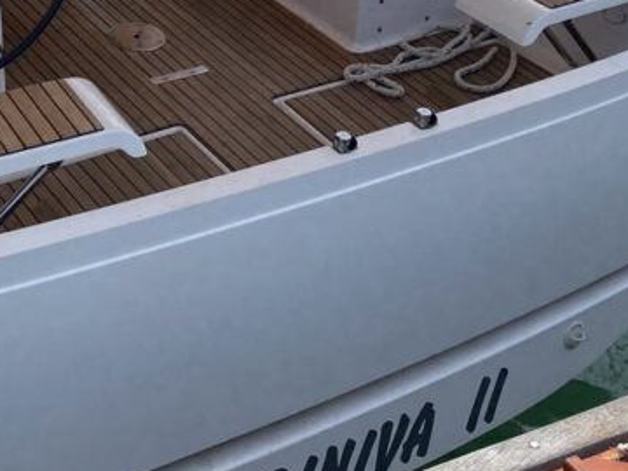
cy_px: -150
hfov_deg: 26.0
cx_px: 160
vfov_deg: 18.4
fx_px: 1343
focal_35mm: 74
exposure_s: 1/4608
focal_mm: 4.25
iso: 32
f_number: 1.8
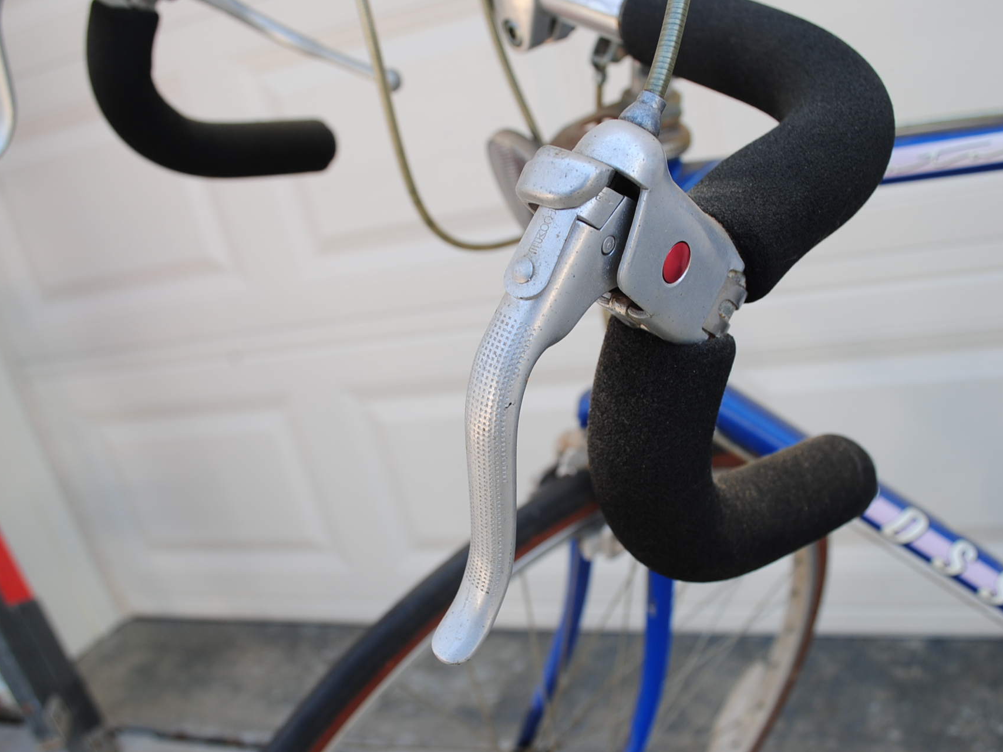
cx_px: 523
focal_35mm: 36
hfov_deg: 51.3
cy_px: 375
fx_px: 1043
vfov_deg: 39.7
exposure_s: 1/60
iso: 100
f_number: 5.6
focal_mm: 22
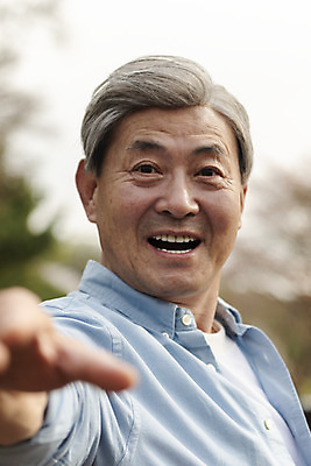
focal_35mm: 70
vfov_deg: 28.8
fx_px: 906
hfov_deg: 19.5
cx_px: 156
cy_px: 233
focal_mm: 70
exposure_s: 1/2000
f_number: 2.8
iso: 400
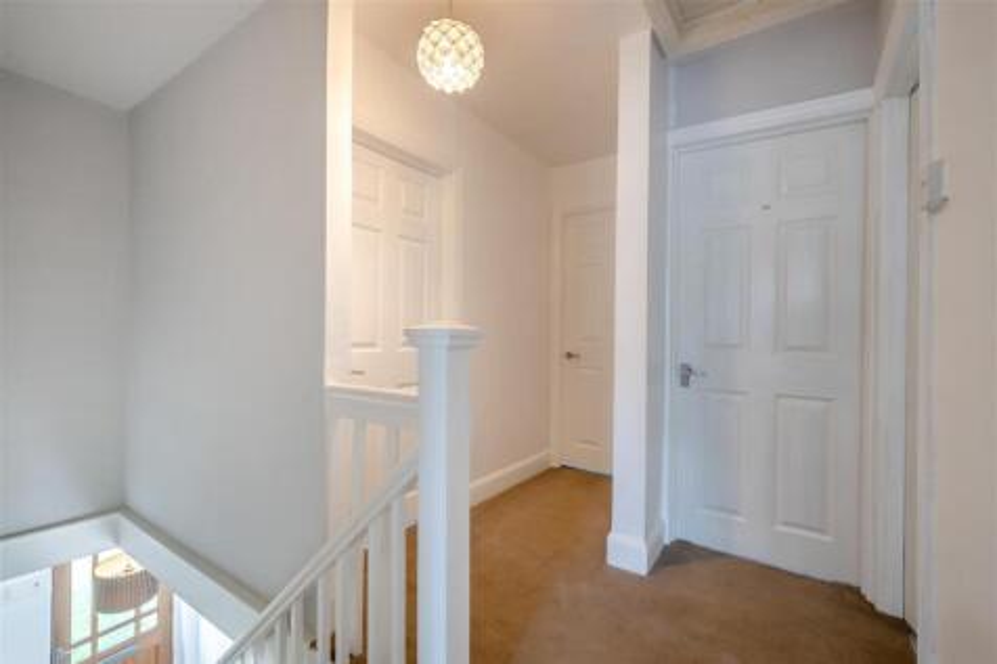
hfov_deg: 100.4
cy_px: 332
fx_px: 415
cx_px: 498
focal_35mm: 15
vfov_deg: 77.3
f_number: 8
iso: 160
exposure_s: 1/13
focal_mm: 10
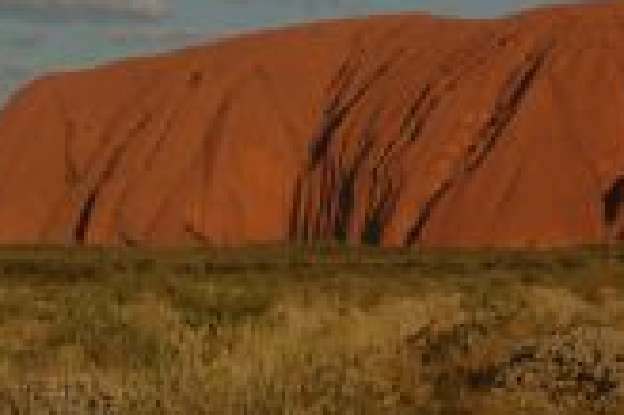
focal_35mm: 125
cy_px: 74
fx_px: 2164
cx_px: 635
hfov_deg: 16.1
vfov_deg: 10.9
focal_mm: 32
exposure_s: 1/180
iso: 100
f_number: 6.7
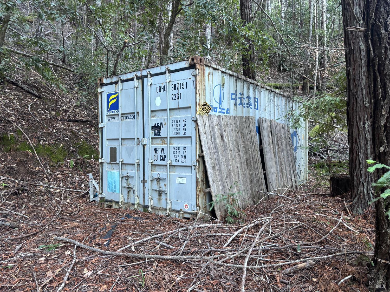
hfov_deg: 67.3
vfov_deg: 53.1
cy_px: 146
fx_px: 293
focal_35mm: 26
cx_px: 195
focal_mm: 5.96
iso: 400
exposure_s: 1/60
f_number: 1.6
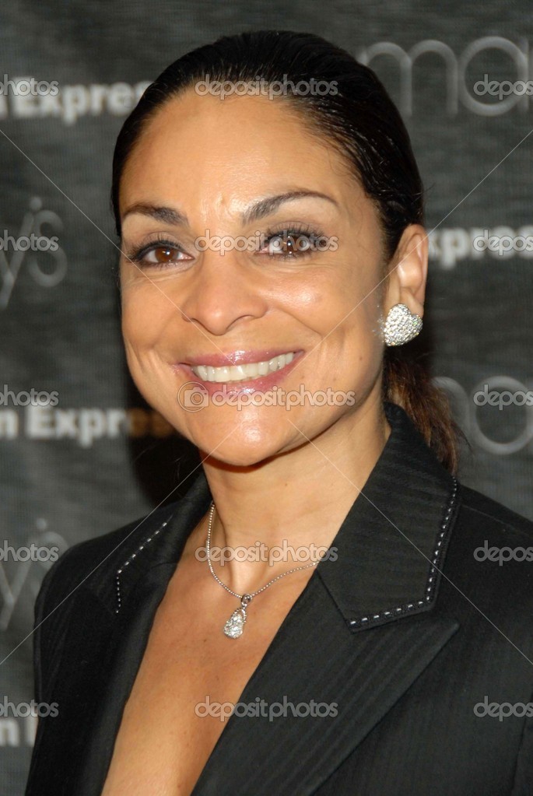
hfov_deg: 7.7
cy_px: 398
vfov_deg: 11.4
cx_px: 266
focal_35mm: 180
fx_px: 3985
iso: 320
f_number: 6.3
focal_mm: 120
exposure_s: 1/125
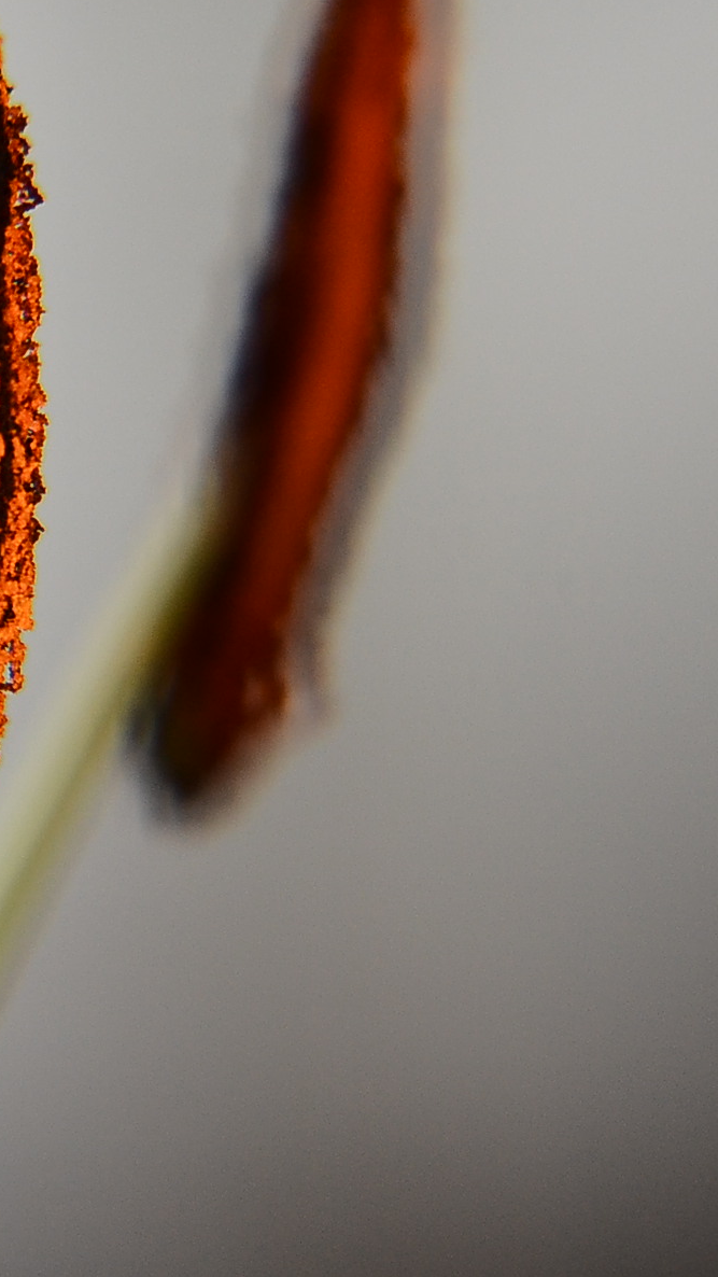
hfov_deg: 3.5
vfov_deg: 6.3
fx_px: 11580
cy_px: 563
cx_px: -117
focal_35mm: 342
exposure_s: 1/125
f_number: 7.1
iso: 720
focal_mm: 105
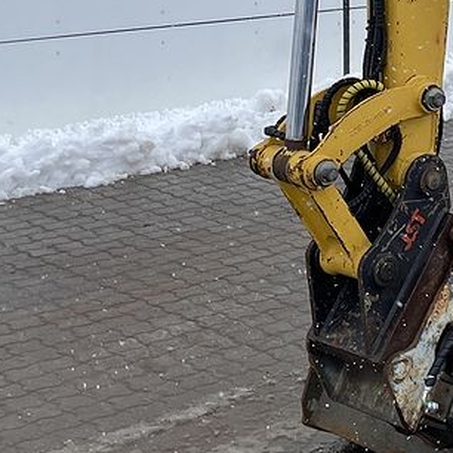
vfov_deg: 17.5
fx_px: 1421
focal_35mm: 96
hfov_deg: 16.5
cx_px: 680
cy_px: -55
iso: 32
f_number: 1.6
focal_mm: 4.2
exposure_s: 1/1289
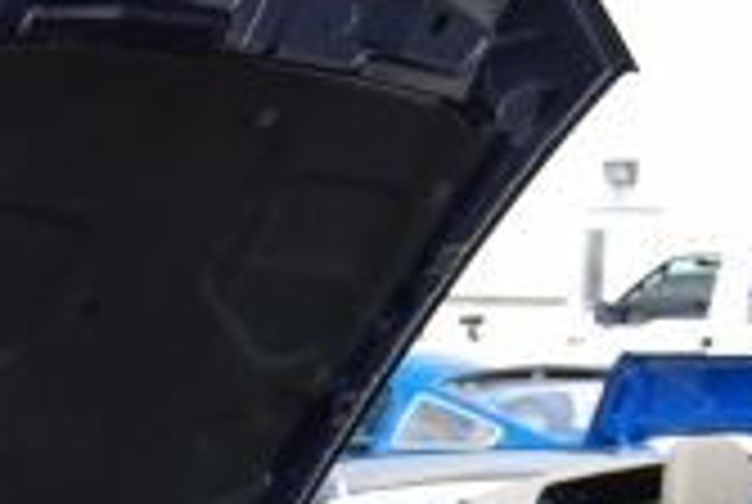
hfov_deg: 13.8
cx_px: -405
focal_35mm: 138
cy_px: 765
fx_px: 2888
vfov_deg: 9.7
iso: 110
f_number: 5.6
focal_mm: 24
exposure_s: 1/125
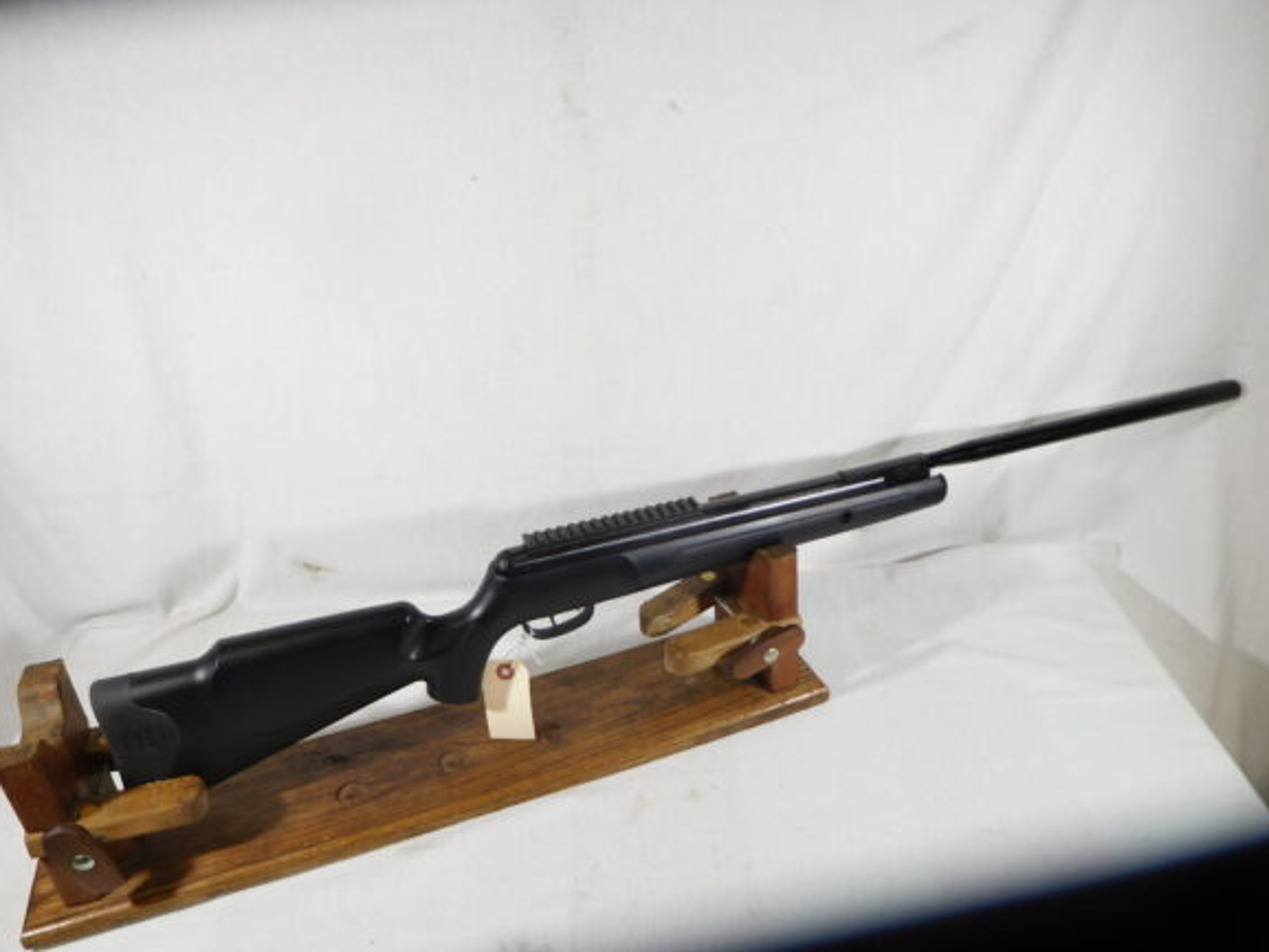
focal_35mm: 26
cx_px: 611
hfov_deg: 67.3
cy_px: 492
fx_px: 953
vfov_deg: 53.1
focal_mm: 4.5
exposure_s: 1/30
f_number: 3.4
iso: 125
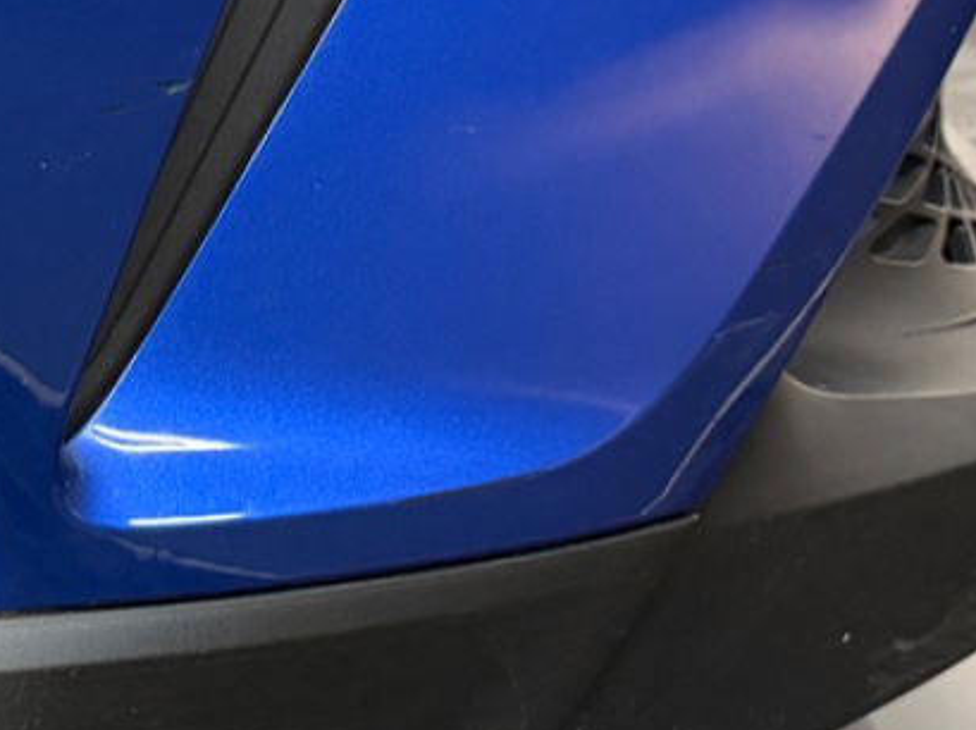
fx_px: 2648
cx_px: 24
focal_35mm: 94
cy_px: 172
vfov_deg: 15.6
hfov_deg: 20.3
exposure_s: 1/33
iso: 800
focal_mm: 6.76
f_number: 1.78
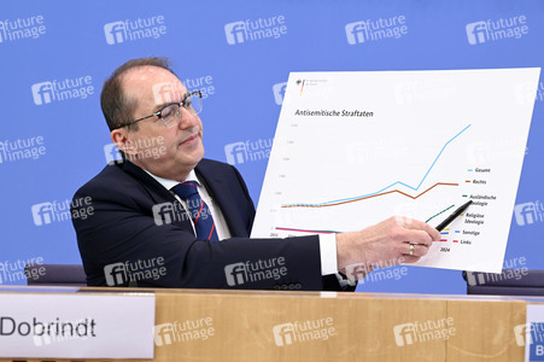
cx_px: 272
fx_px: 1087
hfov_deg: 28.1
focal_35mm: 72
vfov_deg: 18.9
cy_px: 181
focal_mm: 72
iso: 2500
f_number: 5.6
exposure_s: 1/400
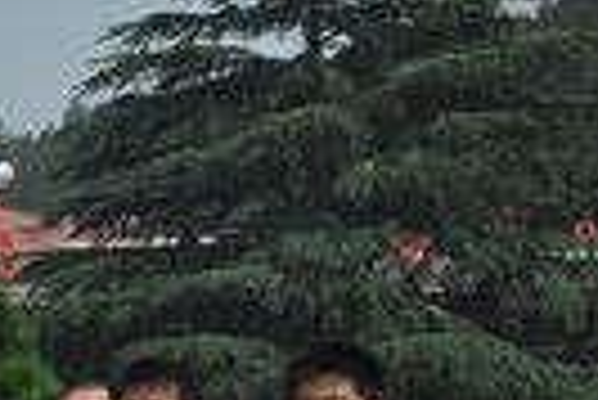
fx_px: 2518
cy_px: 519
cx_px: -769
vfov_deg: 8.9
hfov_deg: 11.5
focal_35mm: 151
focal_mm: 21
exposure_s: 1/500
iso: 200
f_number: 11
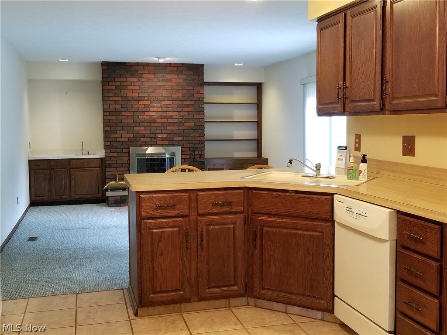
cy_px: 168
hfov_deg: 67.3
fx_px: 336
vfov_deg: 53.1
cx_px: 224
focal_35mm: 26
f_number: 1.7
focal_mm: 4.25
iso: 250
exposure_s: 1/24
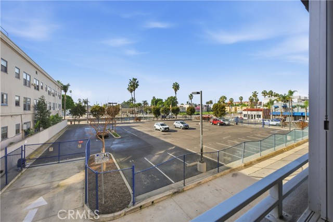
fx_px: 129
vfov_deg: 81.1
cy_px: 111
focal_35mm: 14
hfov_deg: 104.3
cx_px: 166
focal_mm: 14
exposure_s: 1/32000
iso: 2500
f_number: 9
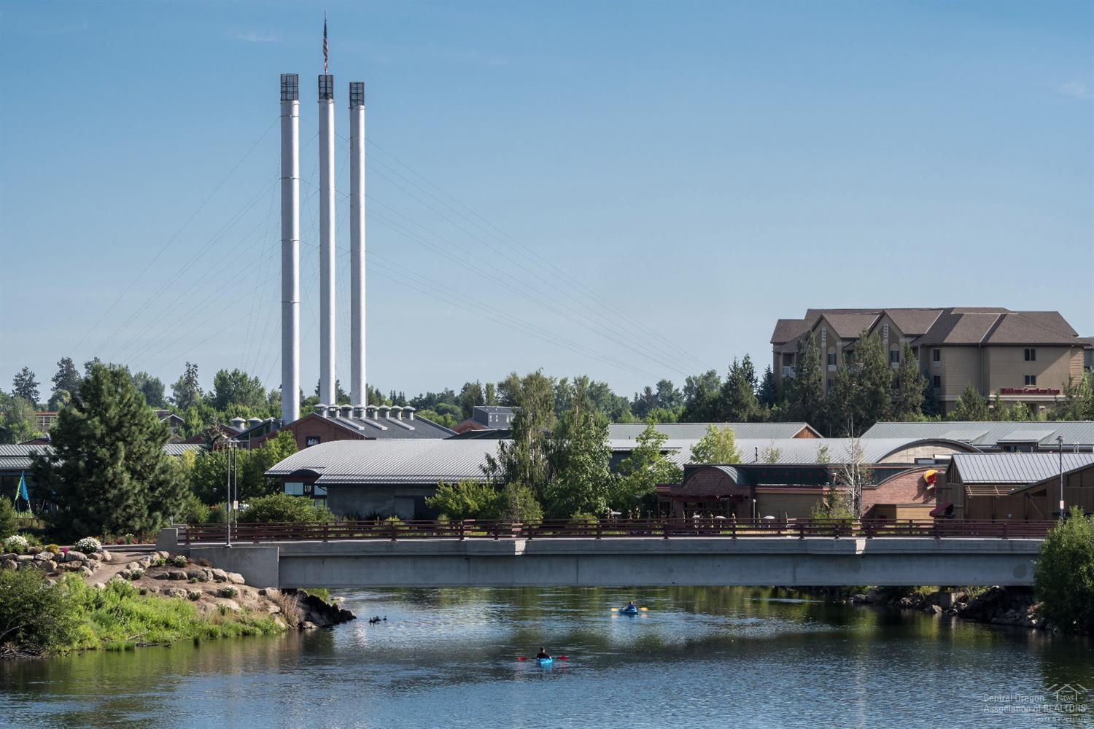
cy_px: 364
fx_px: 4011
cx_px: 547
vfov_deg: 10.4
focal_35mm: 132
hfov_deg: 15.5
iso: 100
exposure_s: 1/80
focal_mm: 88
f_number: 16
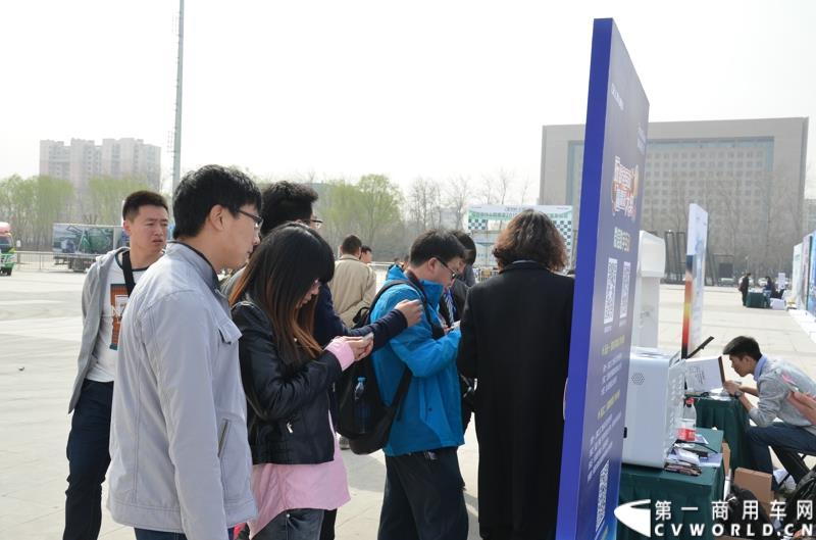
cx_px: 408
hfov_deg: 53.2
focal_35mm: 36
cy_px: 270
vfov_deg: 36.7
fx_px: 814
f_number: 8
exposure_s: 1/250
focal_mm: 24
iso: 180
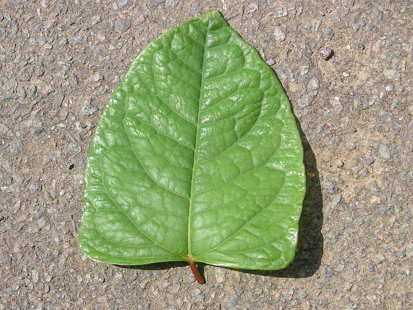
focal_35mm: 88
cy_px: 155
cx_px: 206
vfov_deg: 16.8
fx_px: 1050
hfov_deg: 22.2
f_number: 4.7
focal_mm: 14.6
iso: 50
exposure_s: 1/350
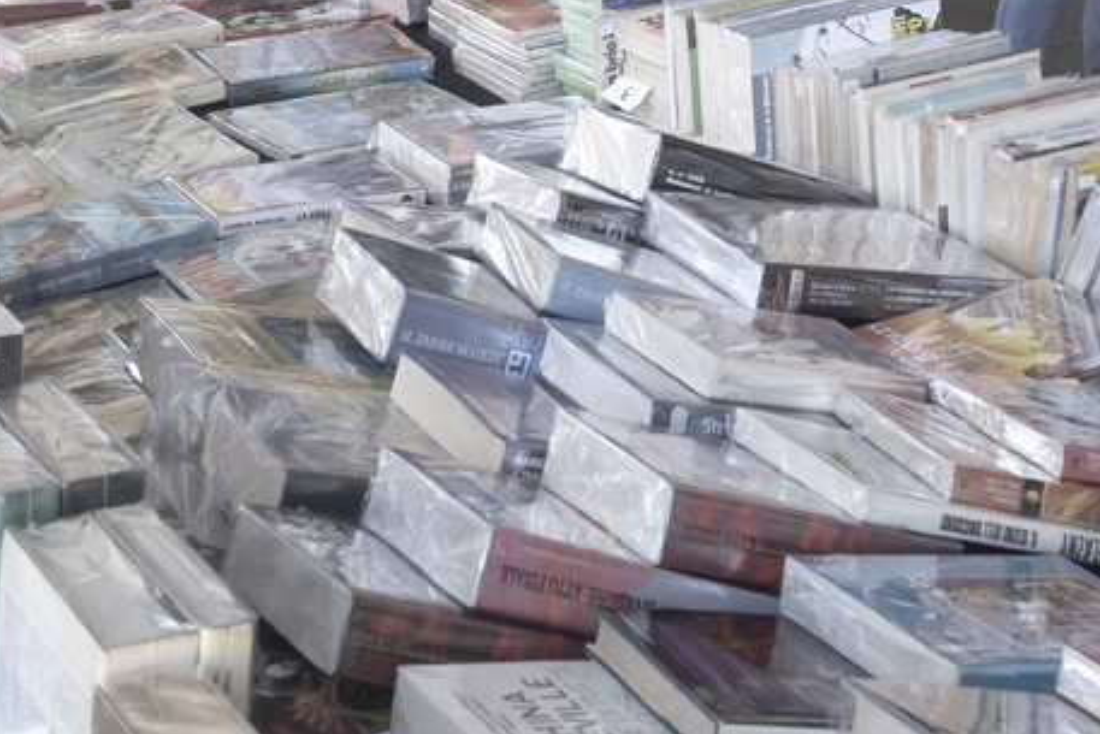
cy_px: -183
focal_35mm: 63
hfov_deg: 31.3
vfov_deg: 20.0
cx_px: 274
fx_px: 1925
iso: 640
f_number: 4.5
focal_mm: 16
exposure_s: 1/125
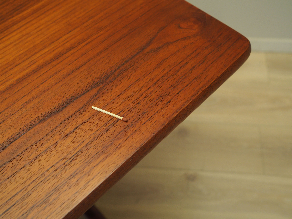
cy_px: 110
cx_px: 146
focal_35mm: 34
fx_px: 287
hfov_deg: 54.0
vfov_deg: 41.8
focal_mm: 17
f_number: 2.8
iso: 500
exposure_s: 1/50
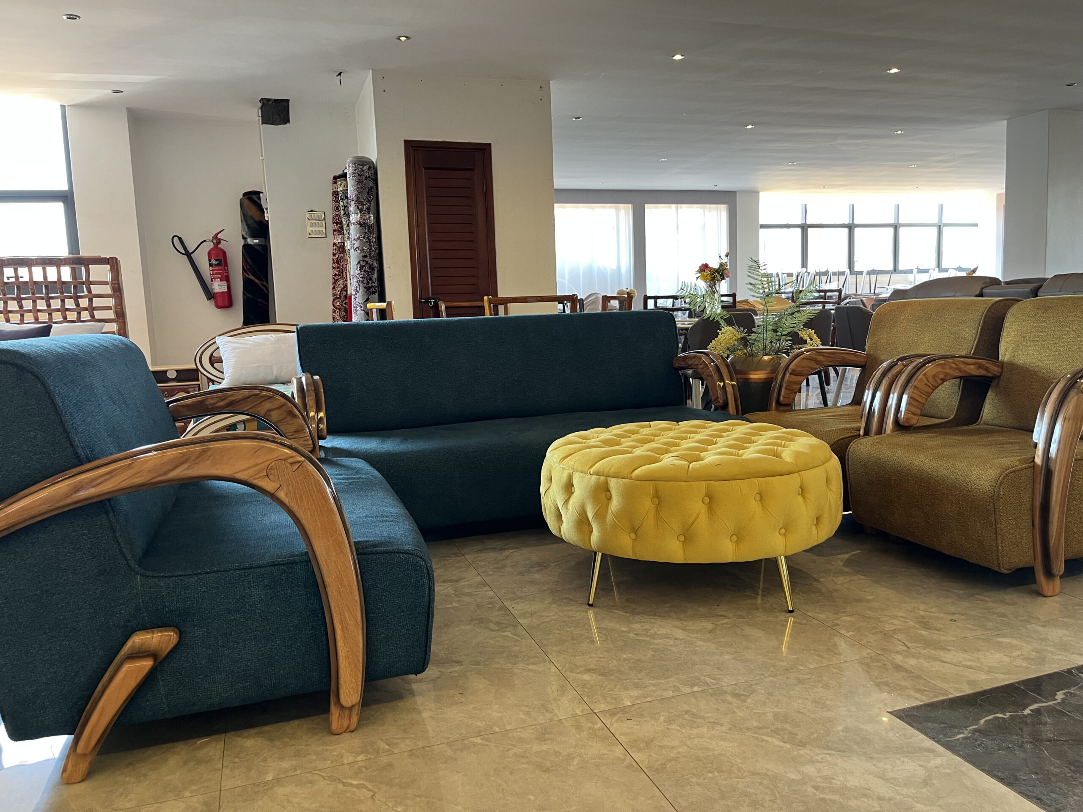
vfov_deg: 53.1
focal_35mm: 26
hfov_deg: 67.3
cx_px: 542
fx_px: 813
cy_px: 406
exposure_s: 1/50
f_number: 1.6
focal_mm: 5.1
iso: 100
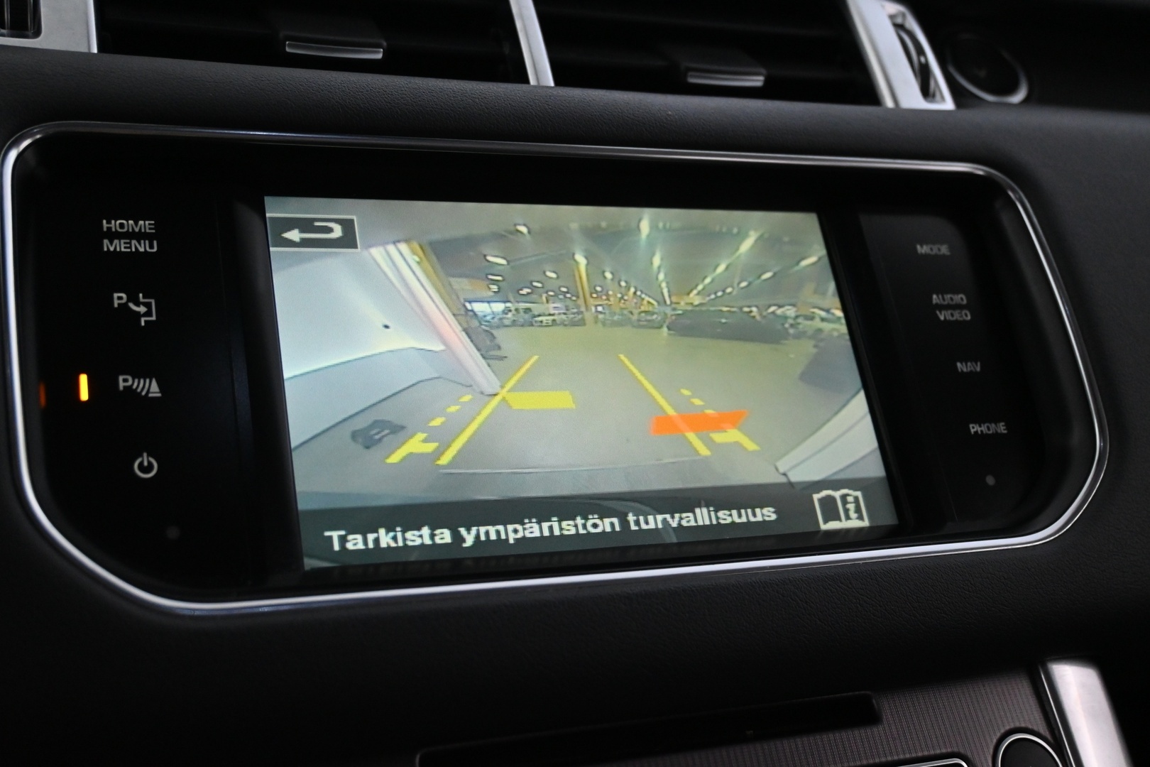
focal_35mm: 42
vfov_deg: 31.9
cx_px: 575
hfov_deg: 46.4
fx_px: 1342
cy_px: 384
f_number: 4.5
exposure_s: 1/50
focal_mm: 28
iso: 2800
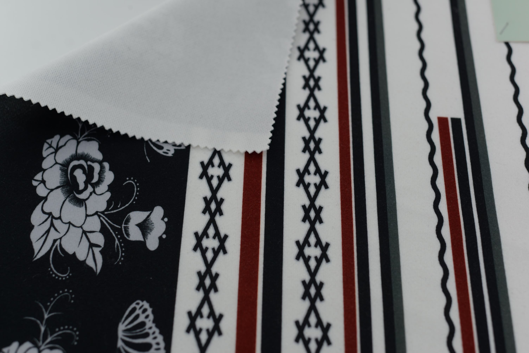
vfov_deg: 27.0
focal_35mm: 50
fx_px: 735
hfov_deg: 39.6
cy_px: 176
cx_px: 264
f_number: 3.5
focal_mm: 50
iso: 100
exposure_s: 1/250
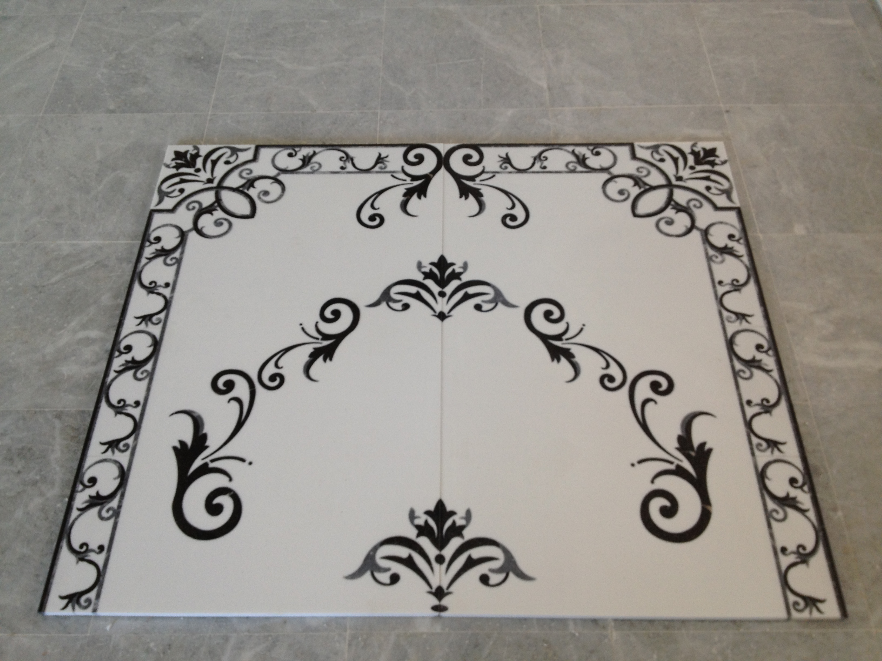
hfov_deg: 52.6
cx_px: 441
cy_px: 330
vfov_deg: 40.7
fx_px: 892
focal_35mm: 35
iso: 64
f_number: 2.4
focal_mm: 4.28
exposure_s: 1/22
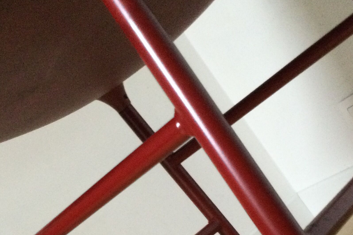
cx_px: 143
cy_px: 239
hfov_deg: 30.4
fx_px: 647
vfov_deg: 19.9
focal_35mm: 66
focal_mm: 3.3
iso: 250
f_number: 2.4
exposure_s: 1/33
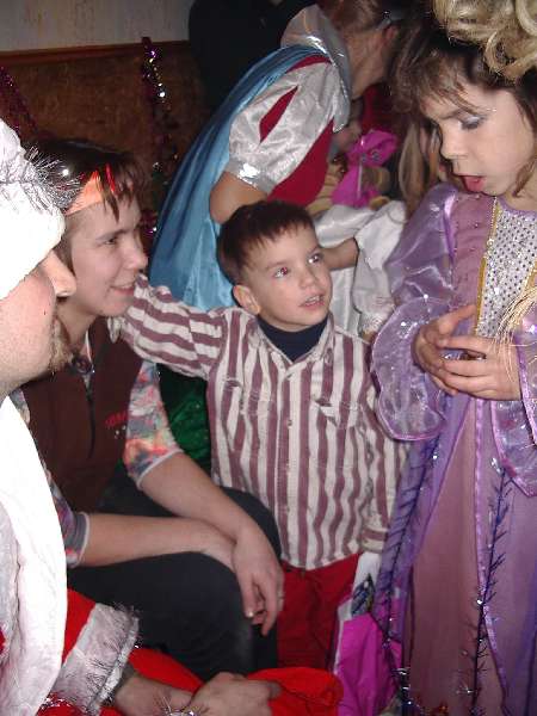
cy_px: 358
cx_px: 268
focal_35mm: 38
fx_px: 786
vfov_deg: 49.0
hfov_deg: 37.7
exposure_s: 1/60
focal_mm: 5.8
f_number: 2.6
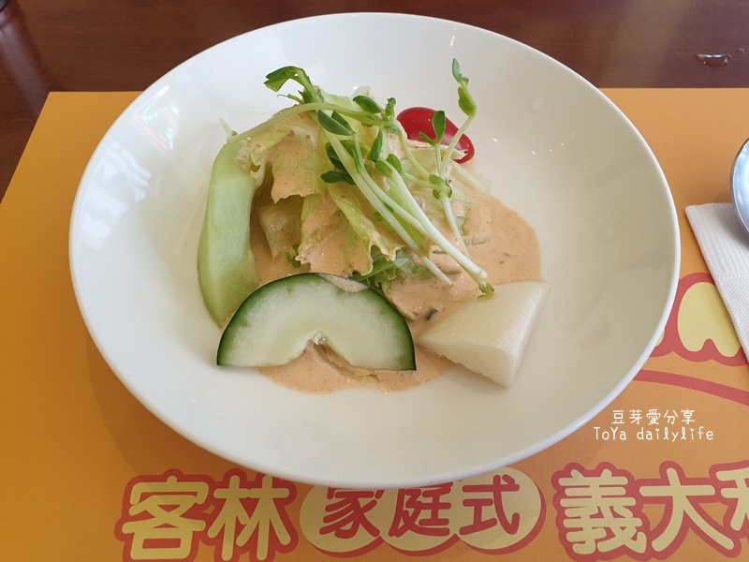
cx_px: 374
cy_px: 281
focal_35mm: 26
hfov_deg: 67.3
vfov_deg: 53.1
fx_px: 563
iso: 125
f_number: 2.4
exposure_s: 1/60
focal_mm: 4.3
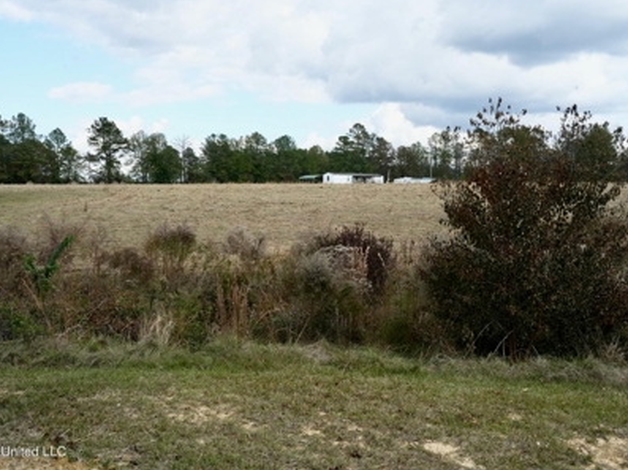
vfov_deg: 39.6
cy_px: 236
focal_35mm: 36
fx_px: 653
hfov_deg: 51.4
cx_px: 324
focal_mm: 33
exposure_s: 1/500
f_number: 16
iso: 2000
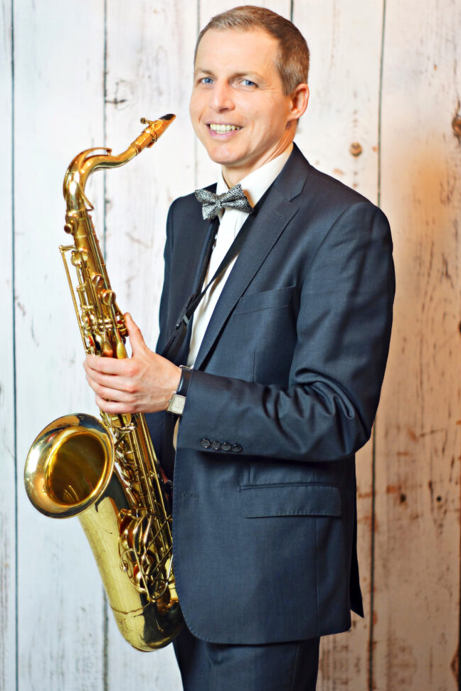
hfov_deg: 17.3
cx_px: 225
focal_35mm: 79
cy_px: 341
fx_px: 1517
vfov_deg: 25.7
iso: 400
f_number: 1.7
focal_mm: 50
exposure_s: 1/60
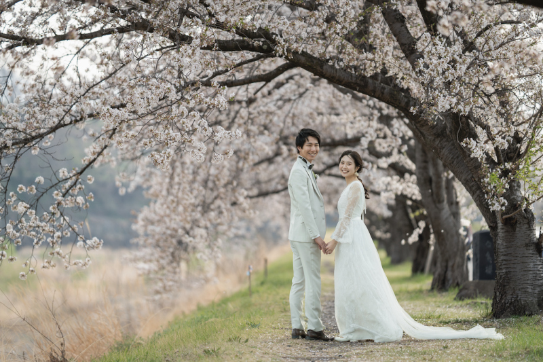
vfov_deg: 10.2
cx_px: 272
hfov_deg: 15.2
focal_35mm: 135
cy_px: 181
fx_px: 2036
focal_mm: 135
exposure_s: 1/1600
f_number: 1.8
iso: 125
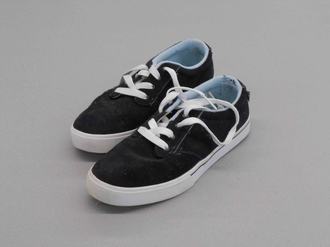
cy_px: 124
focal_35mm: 72
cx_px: 165
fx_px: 686
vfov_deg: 20.4
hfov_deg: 27.0
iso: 400
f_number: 6
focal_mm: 12.8
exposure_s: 1/20
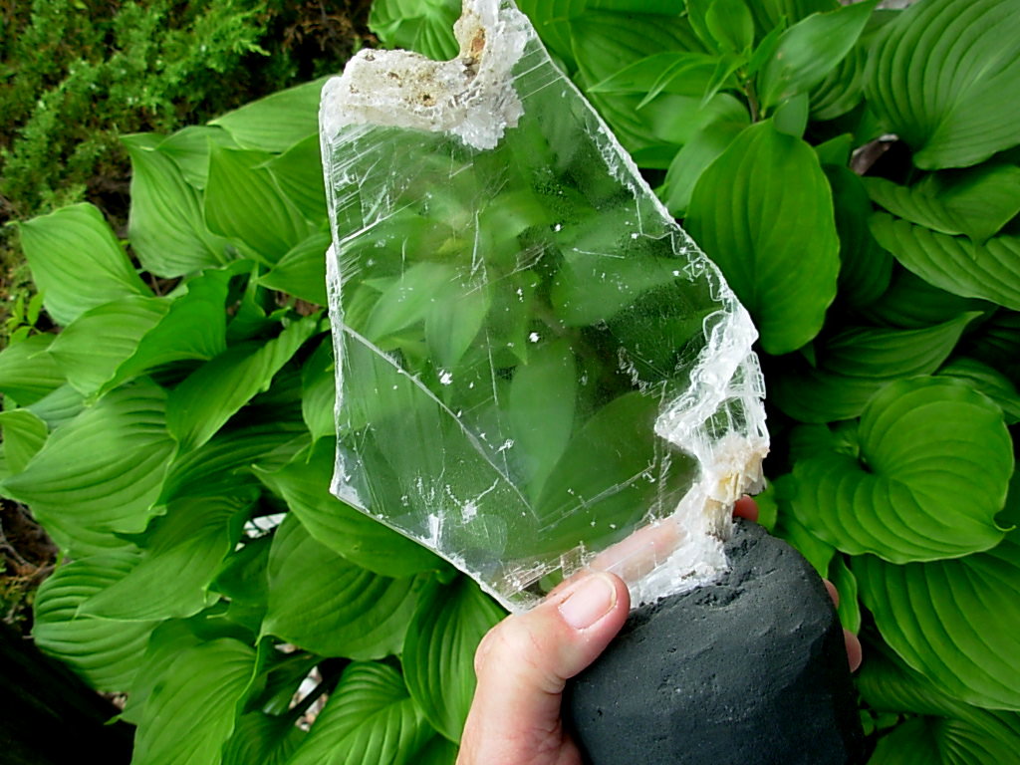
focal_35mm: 38
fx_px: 1120
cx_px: 510
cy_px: 382
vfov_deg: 37.7
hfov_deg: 49.0
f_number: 2.9
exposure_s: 1/197
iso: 50
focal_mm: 6.3
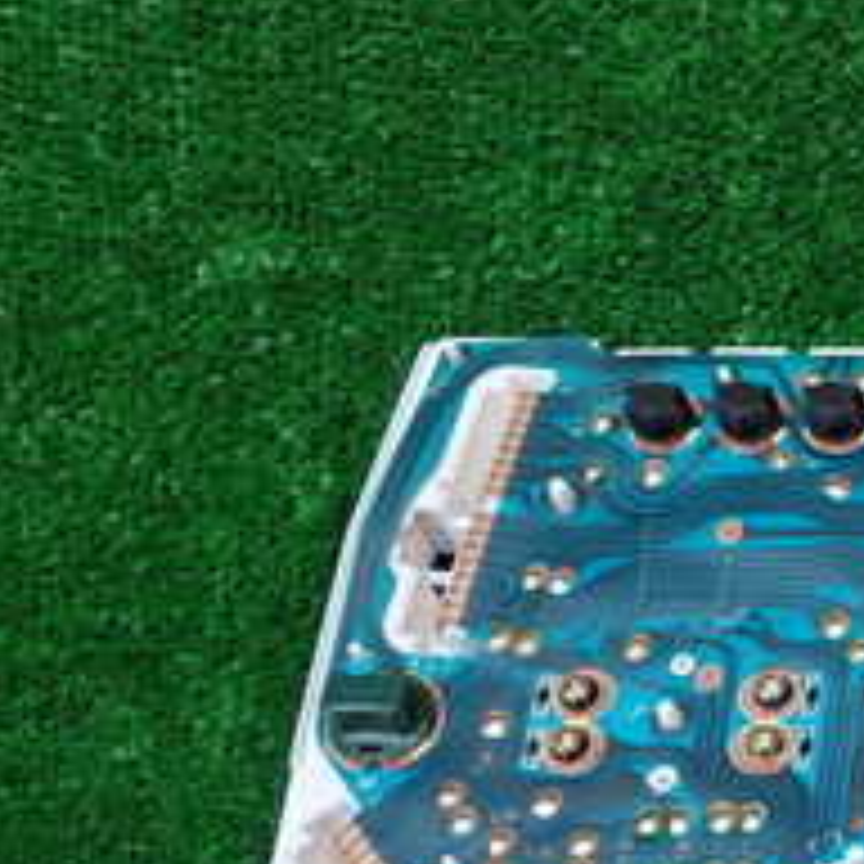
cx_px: 1336
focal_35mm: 83
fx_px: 2344
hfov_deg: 18.3
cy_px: 716
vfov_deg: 20.6
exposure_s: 1/60
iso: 100
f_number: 3.2
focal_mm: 5.4
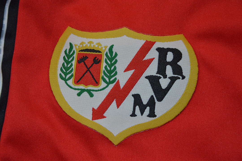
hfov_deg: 13.1
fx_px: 1058
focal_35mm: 158
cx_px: 121
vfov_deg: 8.7
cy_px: 80
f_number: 10
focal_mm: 105
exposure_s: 1/200
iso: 400
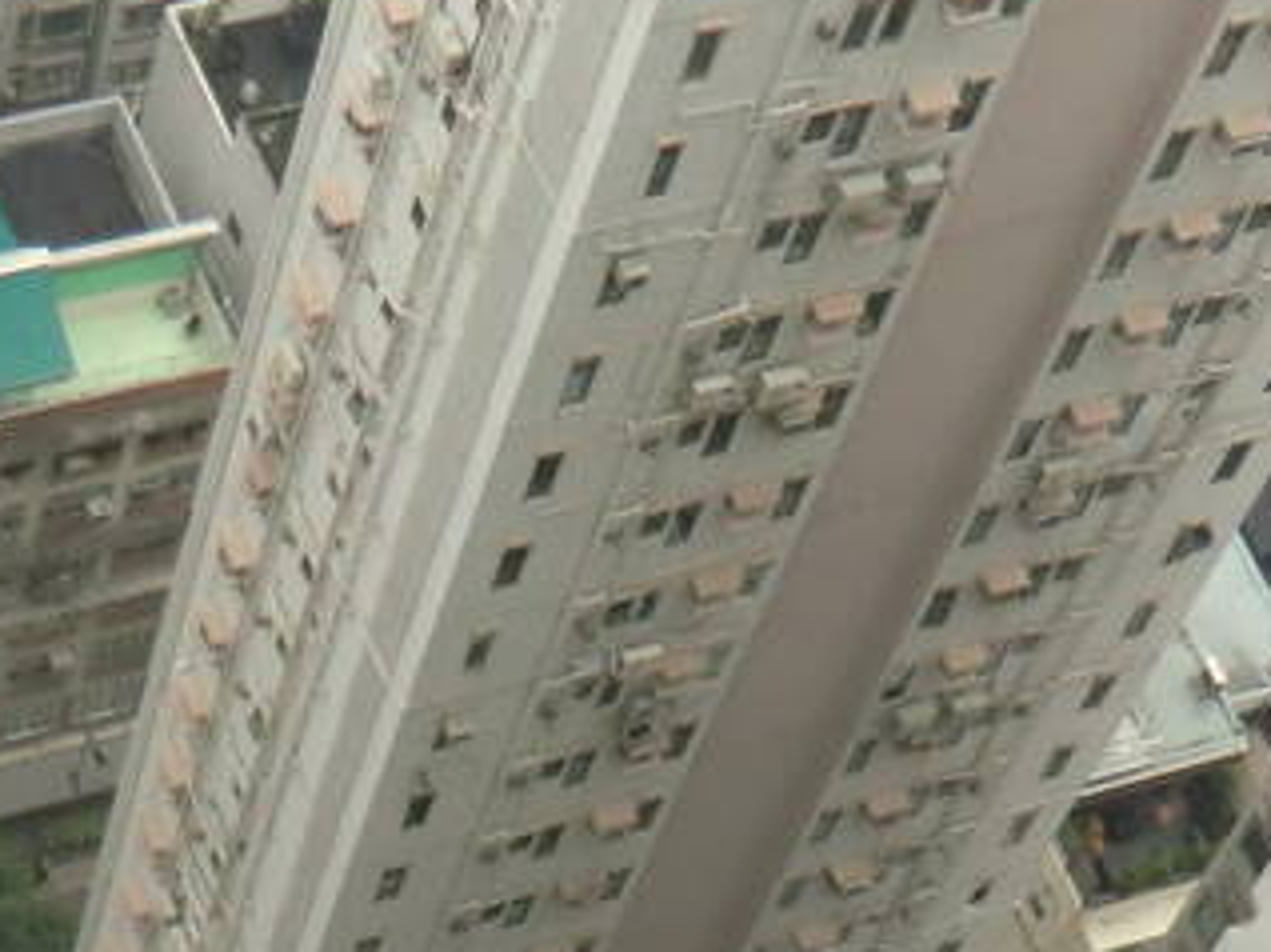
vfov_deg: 11.2
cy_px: 1252
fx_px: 4733
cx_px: 592
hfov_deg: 15.3
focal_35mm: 129
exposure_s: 1/60
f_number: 3.8
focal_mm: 7.1
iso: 250
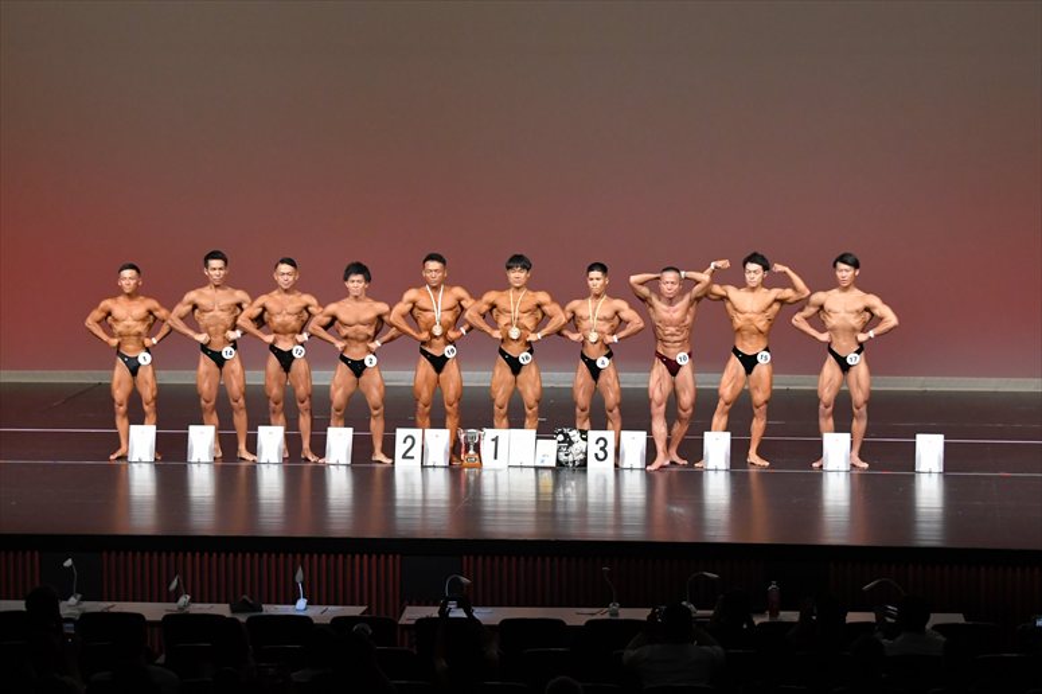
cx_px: 521
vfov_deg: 11.7
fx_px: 3385
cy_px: 347
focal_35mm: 117
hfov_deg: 17.5
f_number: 5.6
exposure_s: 1/400
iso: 4000
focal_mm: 78
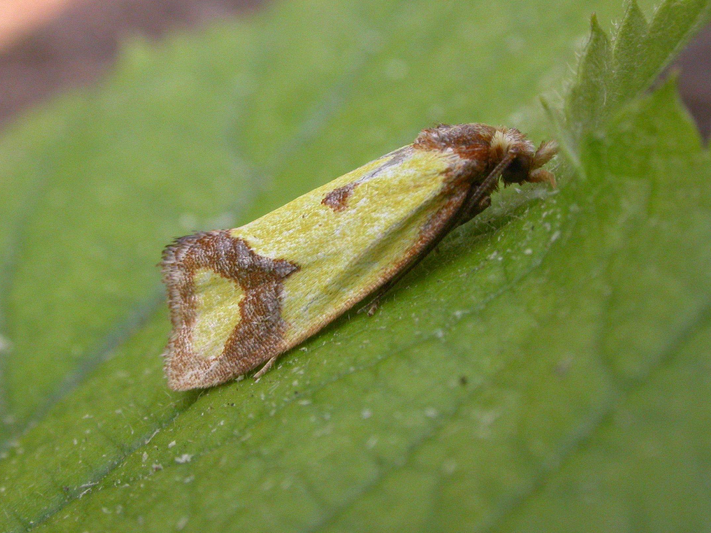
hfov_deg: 16.4
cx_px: 338
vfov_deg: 12.4
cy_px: 264
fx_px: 2465
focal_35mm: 120
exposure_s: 1/75.8
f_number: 9.7
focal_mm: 23.7
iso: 200
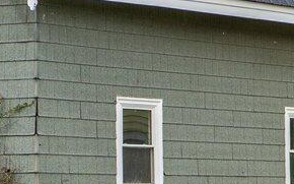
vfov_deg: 5.3
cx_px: 691
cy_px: 198
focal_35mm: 245
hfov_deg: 8.0
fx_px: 1962
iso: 50
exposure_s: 1/250
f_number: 9
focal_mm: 34
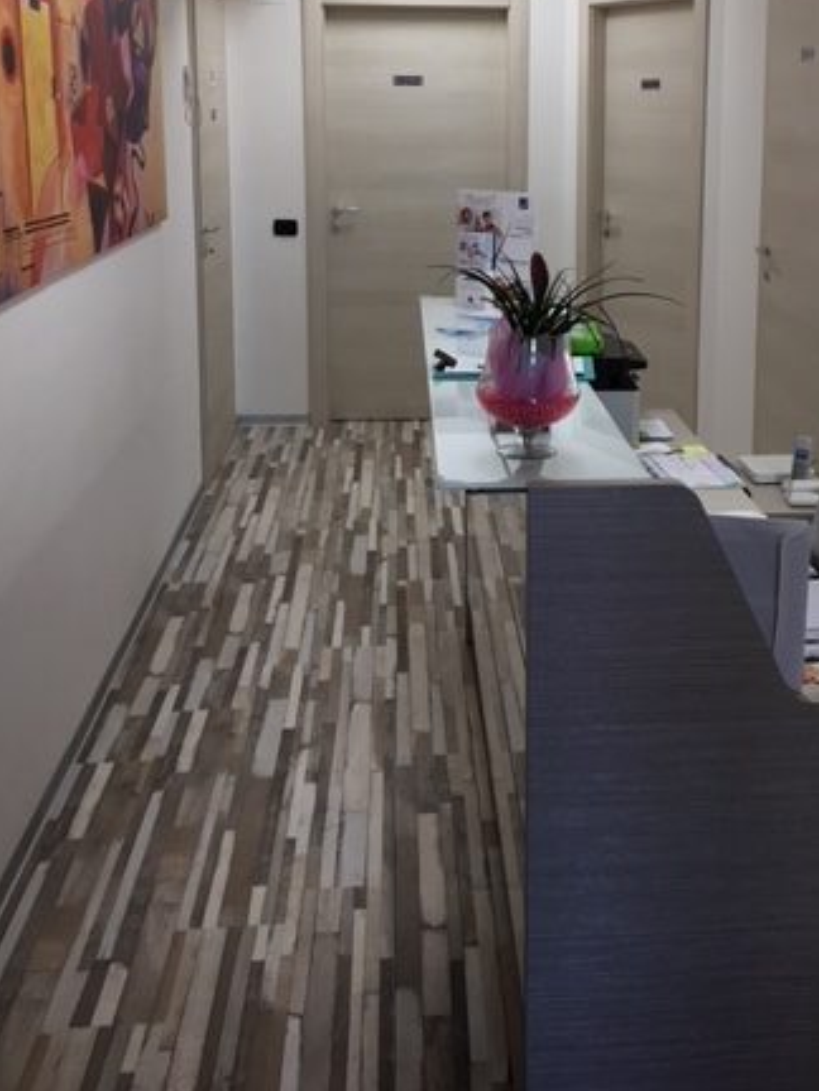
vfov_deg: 43.0
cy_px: 328
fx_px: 1356
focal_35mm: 43
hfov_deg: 33.4
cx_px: 508
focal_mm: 4.15
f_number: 2.2
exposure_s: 1/33
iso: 25
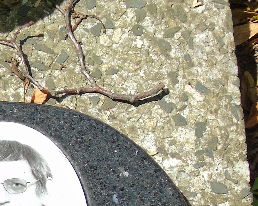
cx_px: -189
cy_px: 350
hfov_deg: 8.1
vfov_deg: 6.5
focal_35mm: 232
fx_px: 1771
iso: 80
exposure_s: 1/320
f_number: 4.5
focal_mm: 11
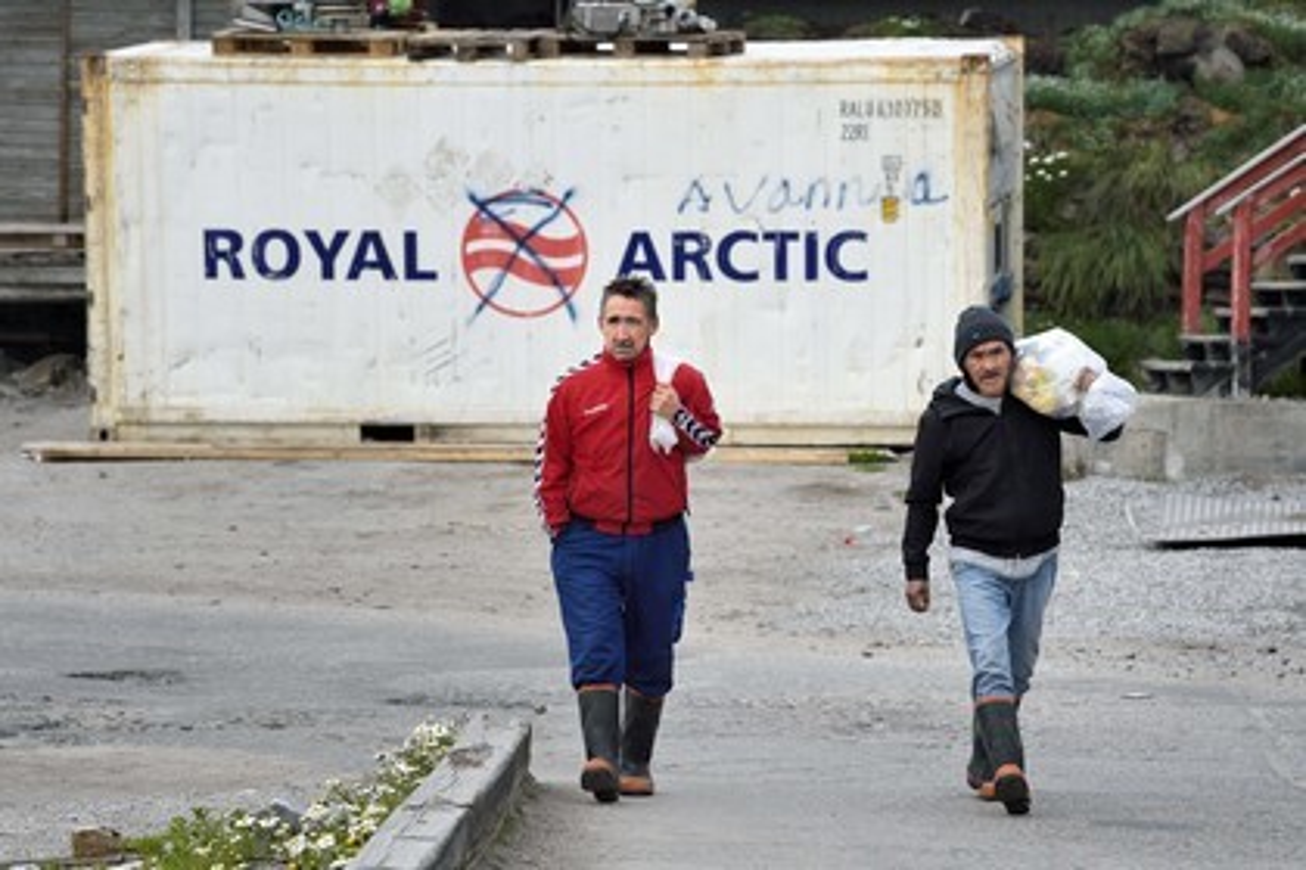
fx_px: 7255
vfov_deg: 6.9
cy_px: 435
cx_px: 653
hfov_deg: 10.3
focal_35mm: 200
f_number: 8
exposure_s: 1/500
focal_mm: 200
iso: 400
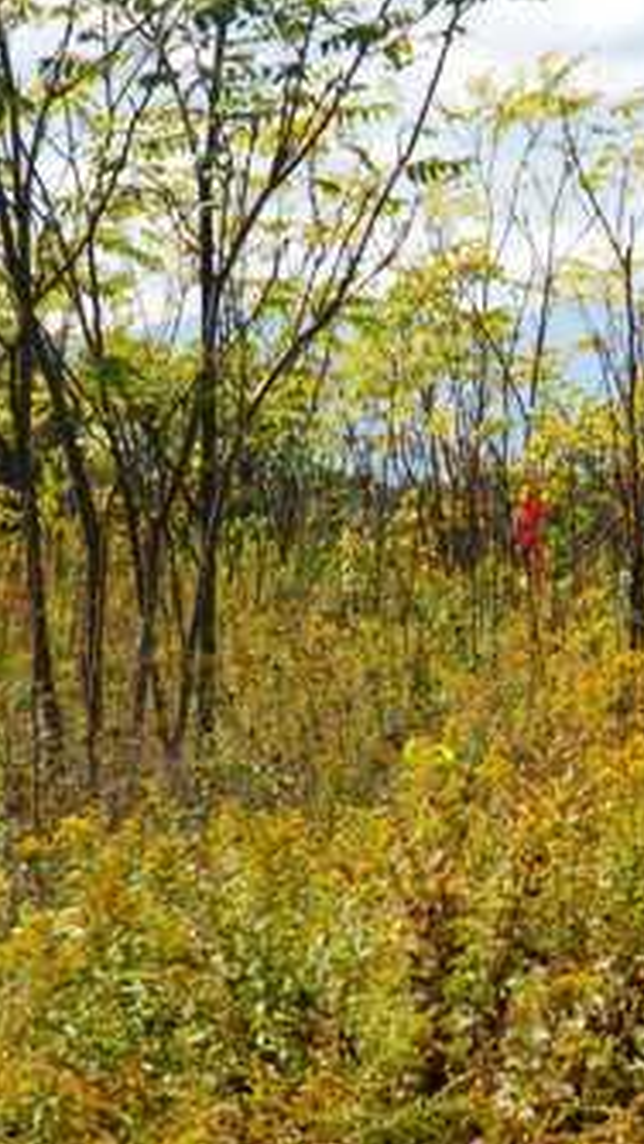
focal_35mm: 275
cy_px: 572
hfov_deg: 4.4
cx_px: 579
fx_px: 8344
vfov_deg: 7.8
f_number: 6.3
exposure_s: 1/230
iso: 64
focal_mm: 33.3
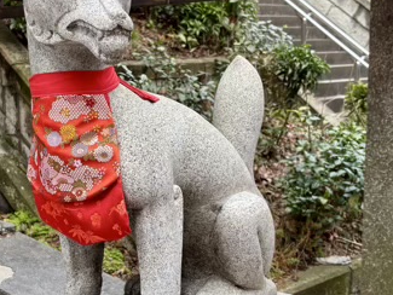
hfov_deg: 34.0
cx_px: 129
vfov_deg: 26.1
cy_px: 149
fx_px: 636
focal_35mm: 56
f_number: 1.6
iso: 40
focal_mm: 5.96
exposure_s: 1/121
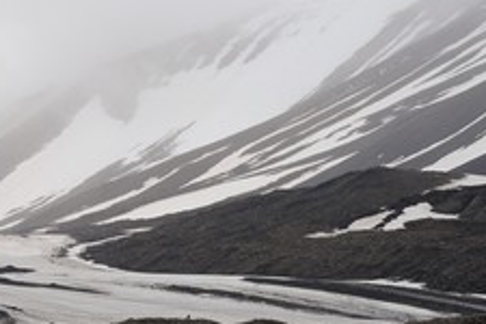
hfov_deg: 5.5
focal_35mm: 374
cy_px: 112
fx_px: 5049
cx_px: 80
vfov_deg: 3.7
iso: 800
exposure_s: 1/400
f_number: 9
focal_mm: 200
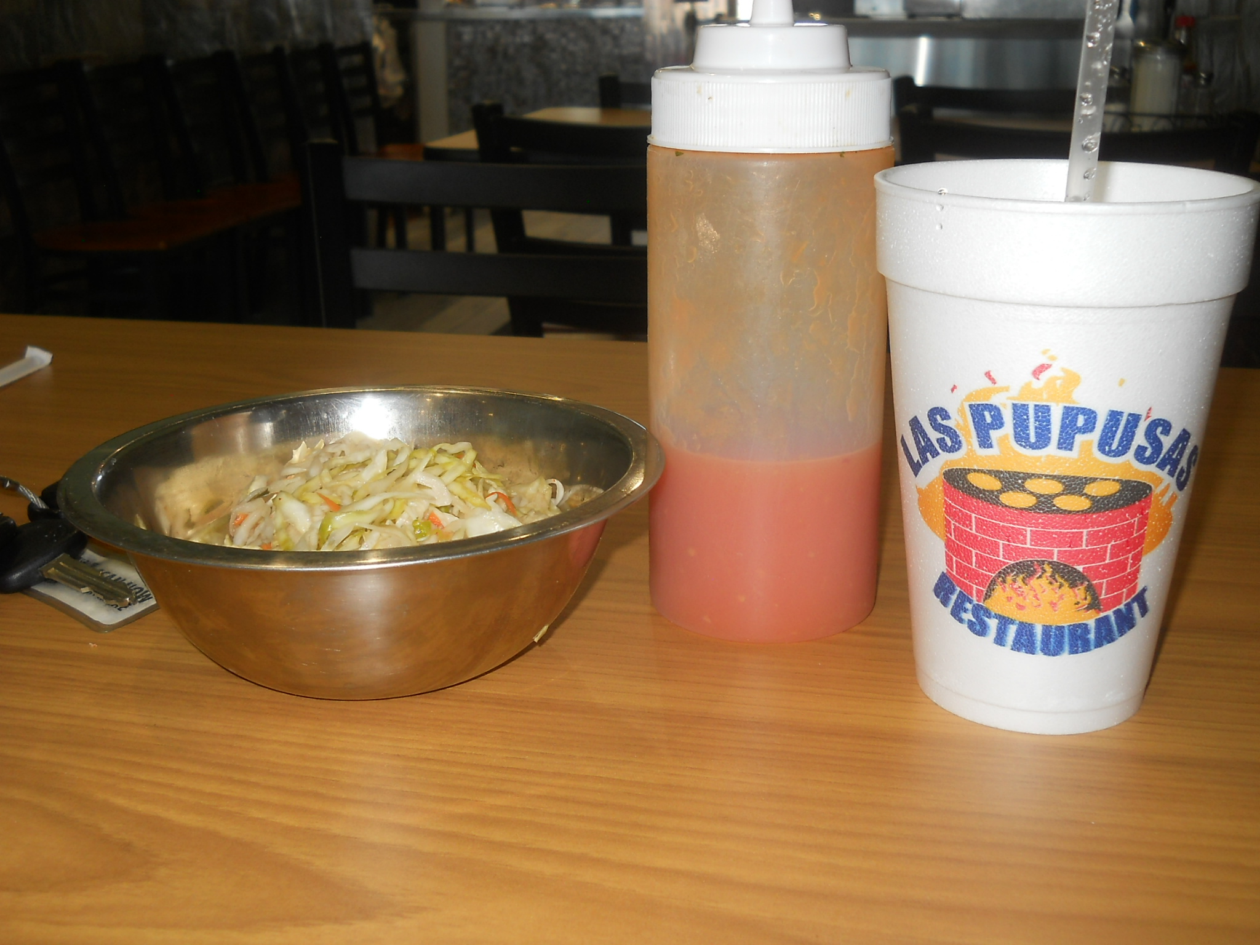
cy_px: 472
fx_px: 1492
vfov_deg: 35.1
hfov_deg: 45.8
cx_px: 630
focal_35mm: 41
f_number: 3.1
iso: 80
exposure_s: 1/30
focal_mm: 6.72
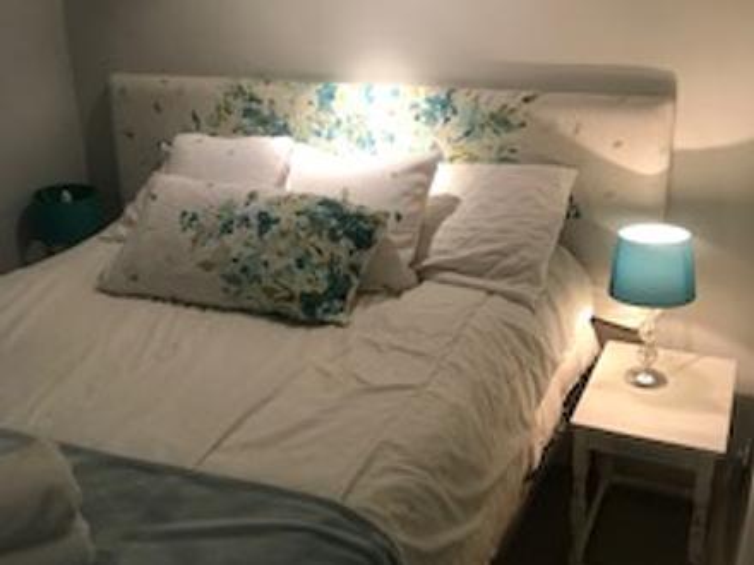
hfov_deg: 63.4
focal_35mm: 28
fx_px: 610
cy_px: 282
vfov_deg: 49.7
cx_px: 377
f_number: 1.8
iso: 40
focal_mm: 3.99
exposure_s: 1/20
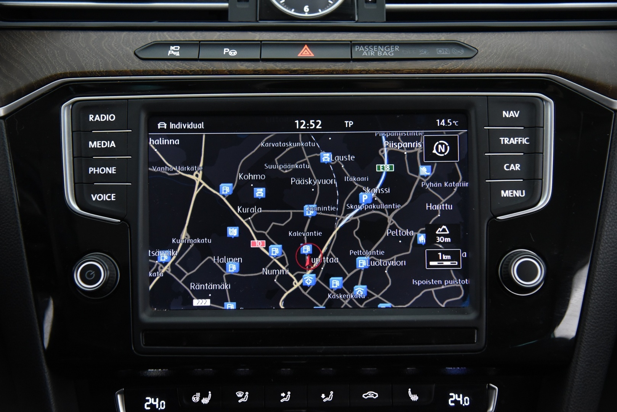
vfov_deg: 27.0
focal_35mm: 50
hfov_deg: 39.6
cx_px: 308
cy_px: 206
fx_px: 857
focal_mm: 50
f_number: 4
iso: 4000
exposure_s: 1/40
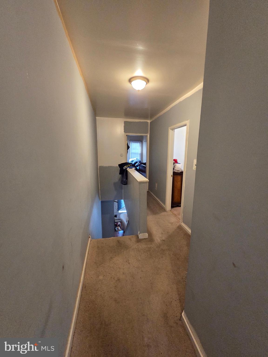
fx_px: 134
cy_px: 178
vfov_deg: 106.2
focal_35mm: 13
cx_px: 134
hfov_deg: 89.9
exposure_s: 1/60
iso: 640
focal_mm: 2.2
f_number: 2.2
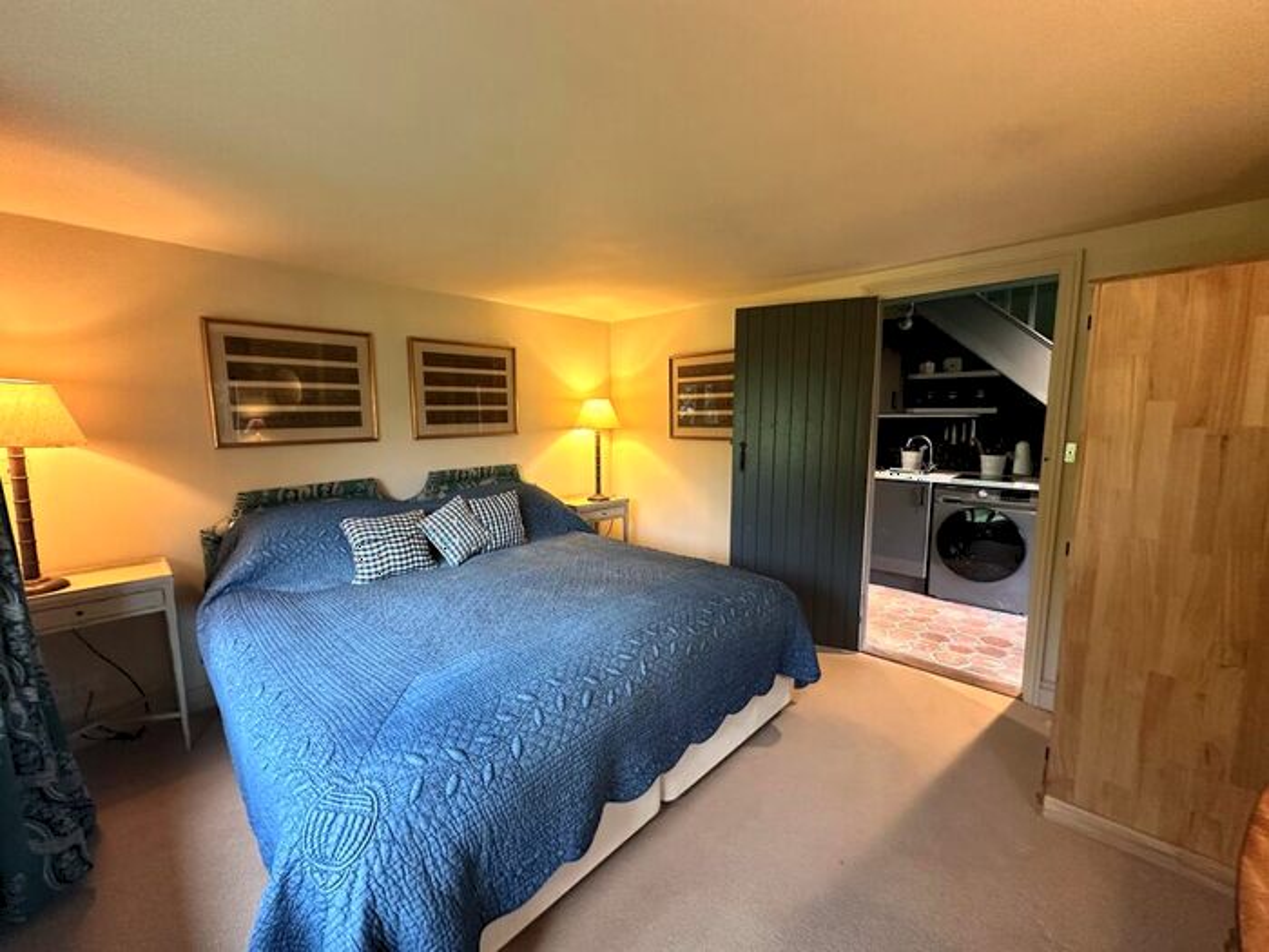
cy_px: 476
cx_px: 634
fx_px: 513
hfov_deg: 102.1
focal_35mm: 14
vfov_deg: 85.7
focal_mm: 2.22
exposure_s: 1/50
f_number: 2.2
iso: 500
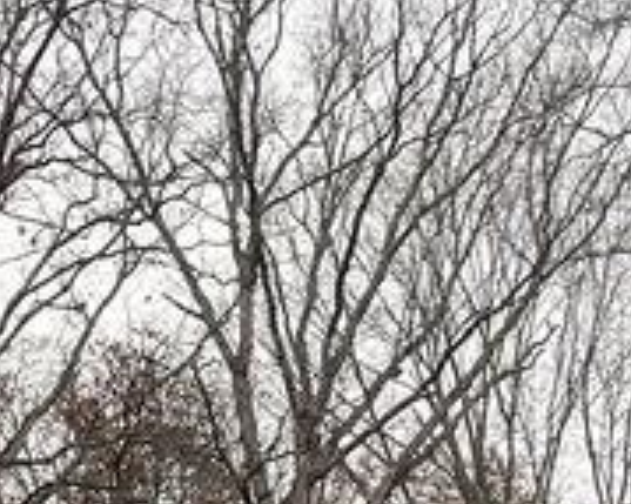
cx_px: 317
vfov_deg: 9.7
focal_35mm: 145
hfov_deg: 13.3
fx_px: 2706
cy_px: 1114
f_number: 1.6
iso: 32
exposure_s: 1/144
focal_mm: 5.1
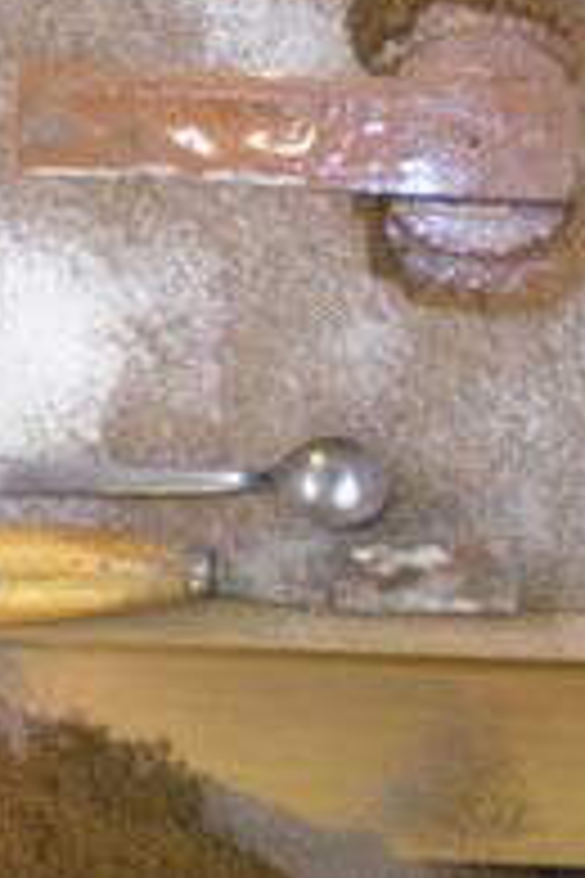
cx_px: 346
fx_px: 1974
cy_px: 212
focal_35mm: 81
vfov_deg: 24.8
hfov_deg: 16.8
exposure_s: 1/8.9
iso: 200
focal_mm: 6.3
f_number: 3.1
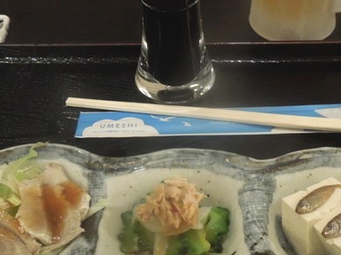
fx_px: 512
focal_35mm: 52
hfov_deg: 36.8
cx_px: 182
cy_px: 123
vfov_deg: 28.0
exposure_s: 1/20
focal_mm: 4.5
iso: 400
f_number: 3.3
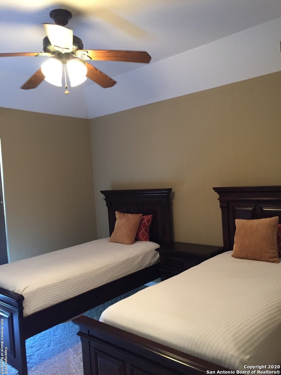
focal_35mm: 29
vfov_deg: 61.7
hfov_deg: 48.2
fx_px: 314
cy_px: 188
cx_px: 140
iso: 250
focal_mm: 4.15
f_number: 2.2
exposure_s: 1/24
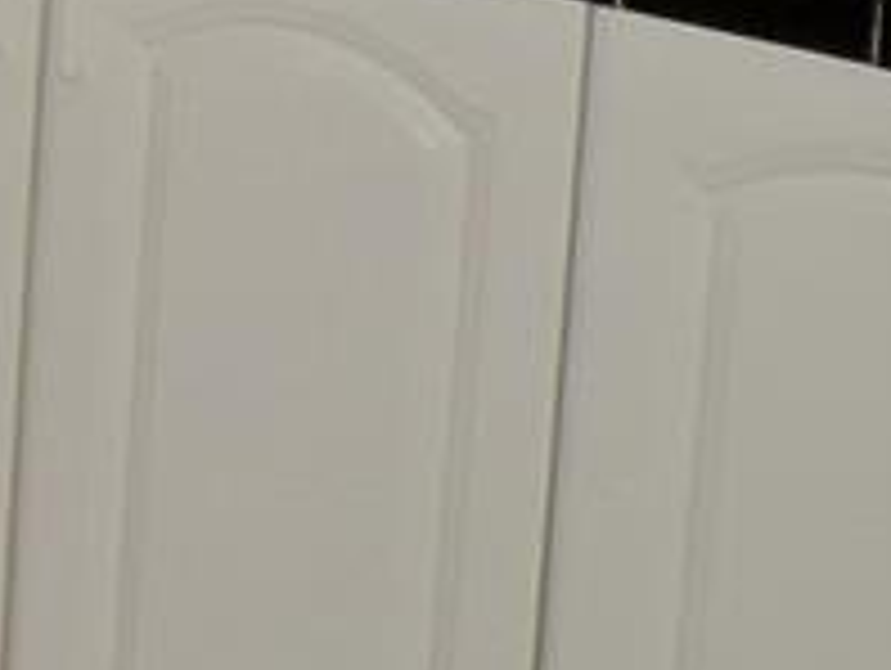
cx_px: -1382
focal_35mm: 124
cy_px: -751
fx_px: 3196
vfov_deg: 10.8
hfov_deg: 12.0
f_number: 7.4
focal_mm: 4.3
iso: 320
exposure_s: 1/50
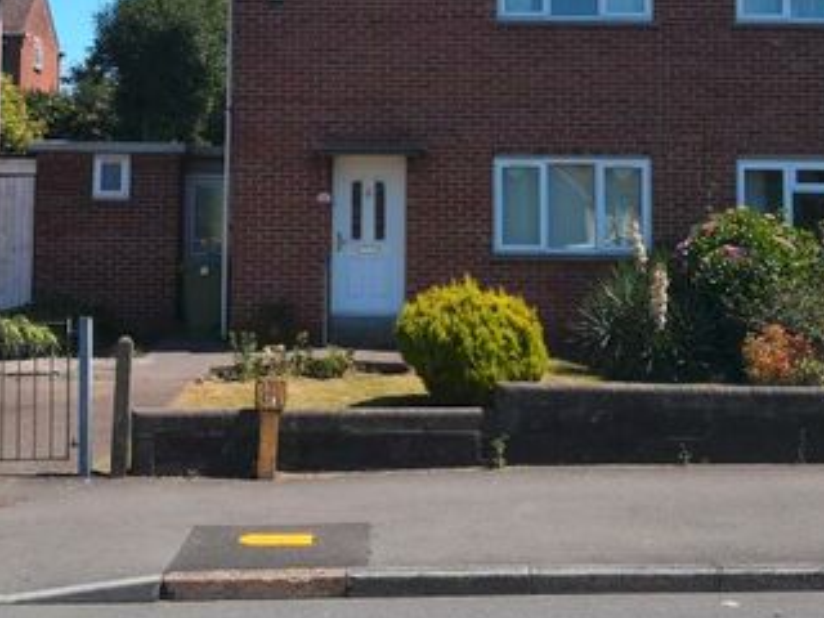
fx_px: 1404
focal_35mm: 59
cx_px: 360
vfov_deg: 24.4
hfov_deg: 32.7
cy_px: 130
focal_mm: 3.95
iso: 50
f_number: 1.8
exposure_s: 1/2247
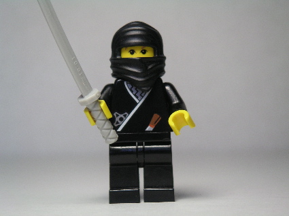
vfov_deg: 13.3
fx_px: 926
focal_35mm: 111
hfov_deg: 17.7
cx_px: 144
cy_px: 108
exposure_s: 1/111
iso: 80
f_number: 3.6
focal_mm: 17.1
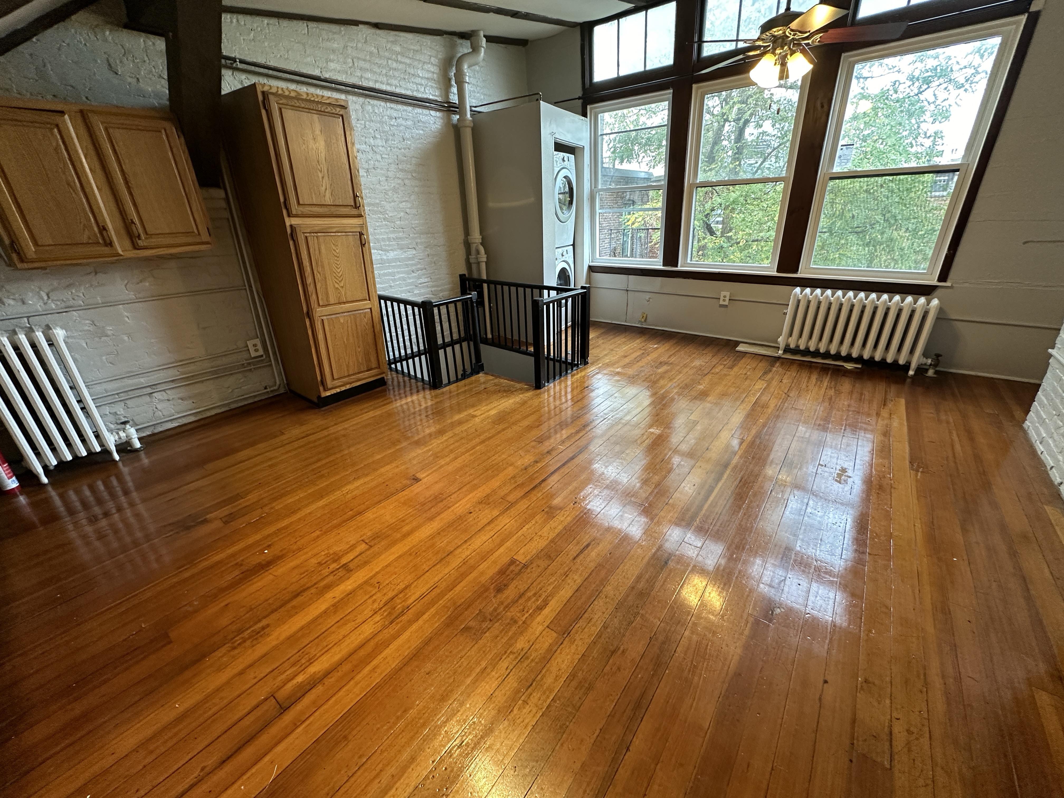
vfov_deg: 85.7
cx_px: 532
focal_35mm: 14
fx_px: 430
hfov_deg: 102.1
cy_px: 399
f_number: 2.2
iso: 200
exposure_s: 1/60
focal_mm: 2.22
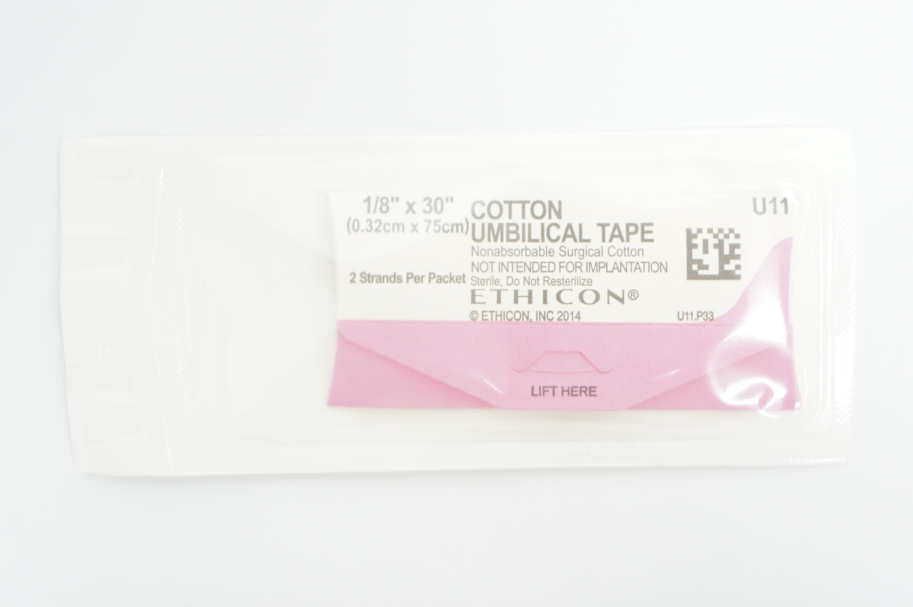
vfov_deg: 28.9
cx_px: 456
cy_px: 304
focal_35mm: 46
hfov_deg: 42.4
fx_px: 1178
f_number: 6.3
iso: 400
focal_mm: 31
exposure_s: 1/20
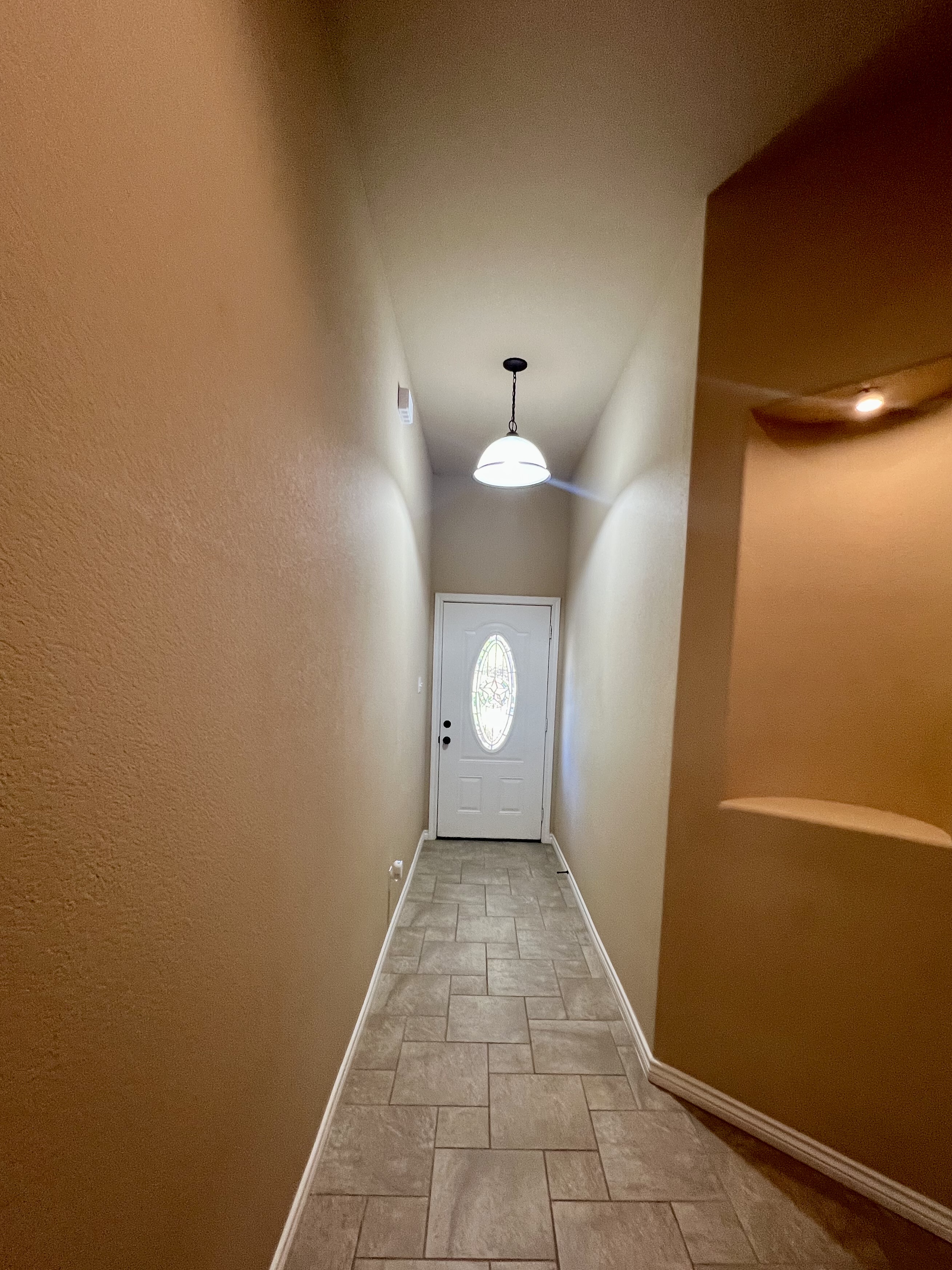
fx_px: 550
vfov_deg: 97.6
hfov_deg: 81.7
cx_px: 491
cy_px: 718
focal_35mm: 15
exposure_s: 1/60
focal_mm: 1.57
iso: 200
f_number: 1.8
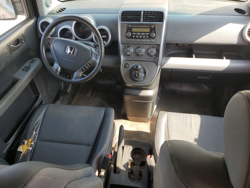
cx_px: 125
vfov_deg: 53.1
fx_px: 188
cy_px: 94
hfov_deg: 67.3
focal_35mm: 26
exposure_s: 1/238
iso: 50
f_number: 1.5
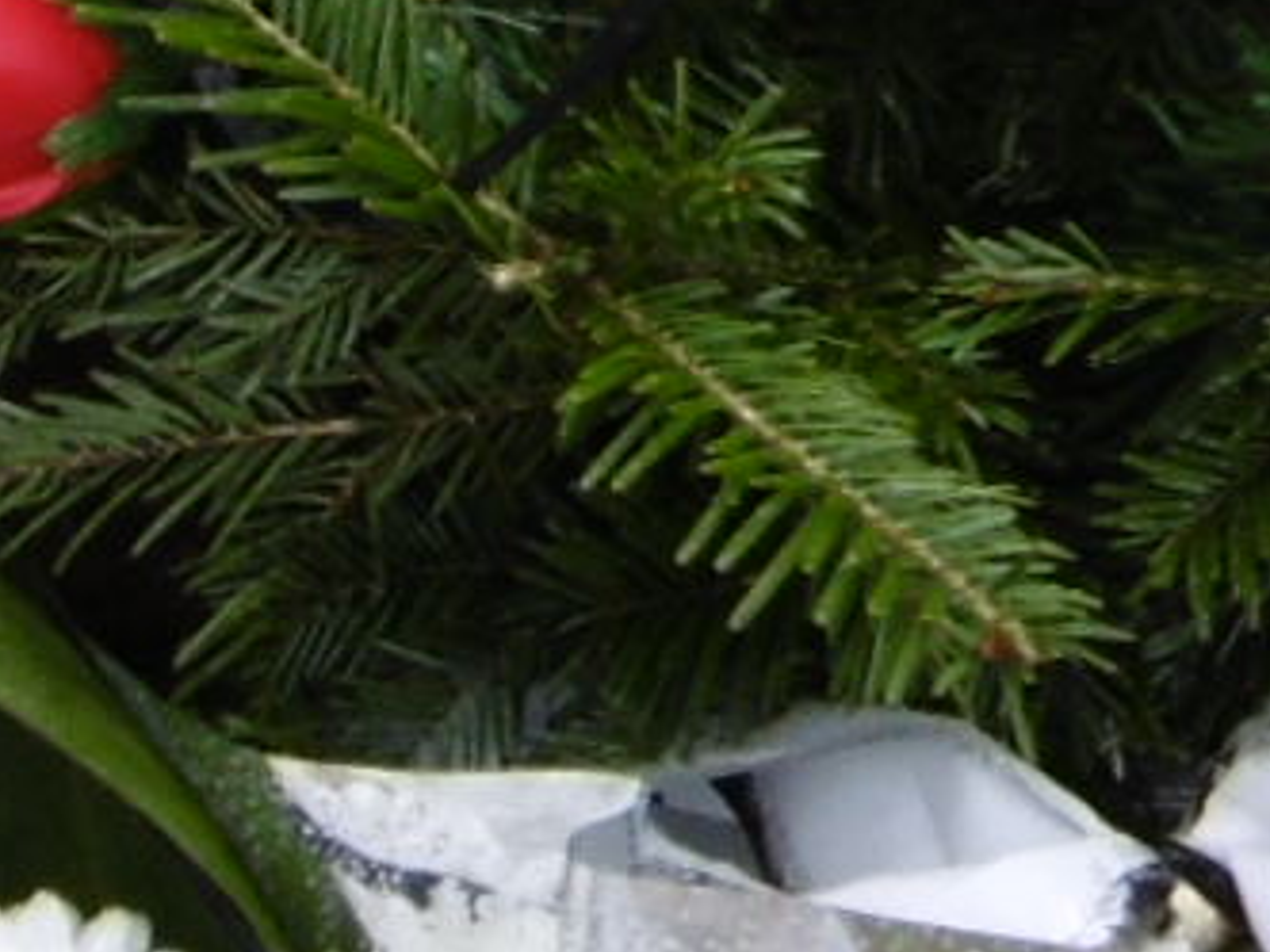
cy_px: -1155
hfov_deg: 13.2
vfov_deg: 9.2
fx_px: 5430
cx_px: 1117
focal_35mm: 148
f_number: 3.1
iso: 100
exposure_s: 1/100
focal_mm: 4.3
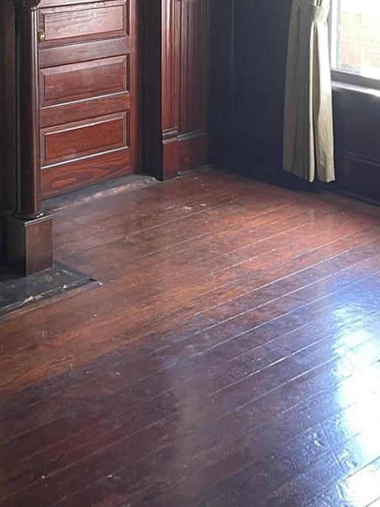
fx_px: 923
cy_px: -43
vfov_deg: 28.1
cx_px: 83
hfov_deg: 23.0
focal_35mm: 63
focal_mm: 5.1
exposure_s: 1/66
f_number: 1.6
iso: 125
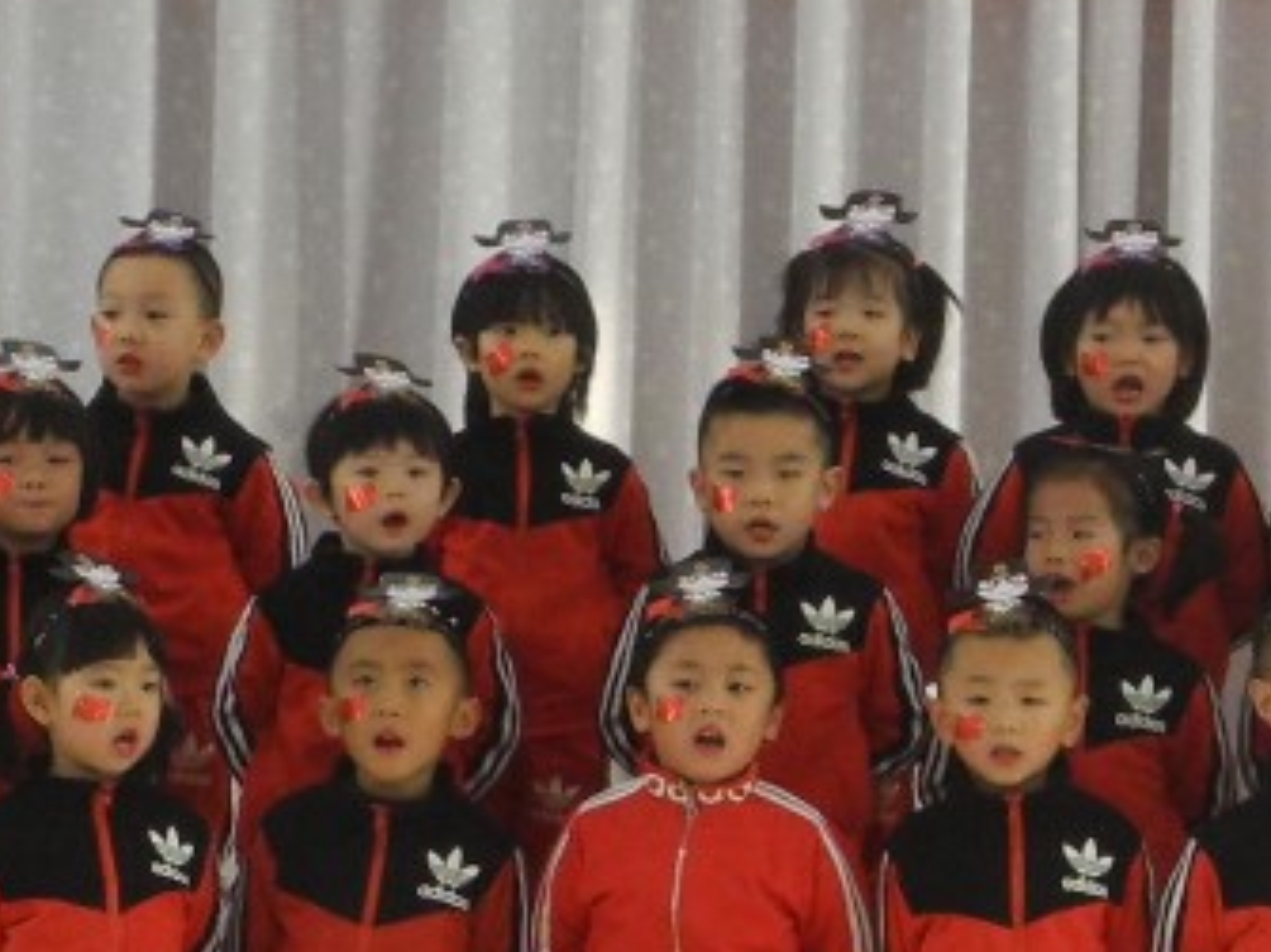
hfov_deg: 10.0
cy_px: 967
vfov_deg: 7.5
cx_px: 1229
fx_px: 7194
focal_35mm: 196
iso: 323
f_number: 3.2
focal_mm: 8.8
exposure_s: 1/30
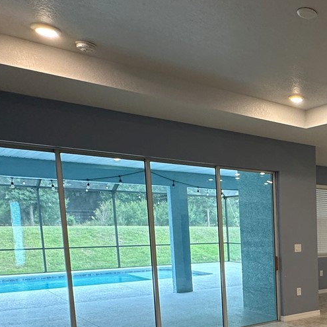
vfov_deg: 39.6
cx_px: 404
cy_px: 277
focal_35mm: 40
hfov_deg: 33.2
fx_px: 427
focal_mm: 2.22
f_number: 2.2
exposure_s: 1/120
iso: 200
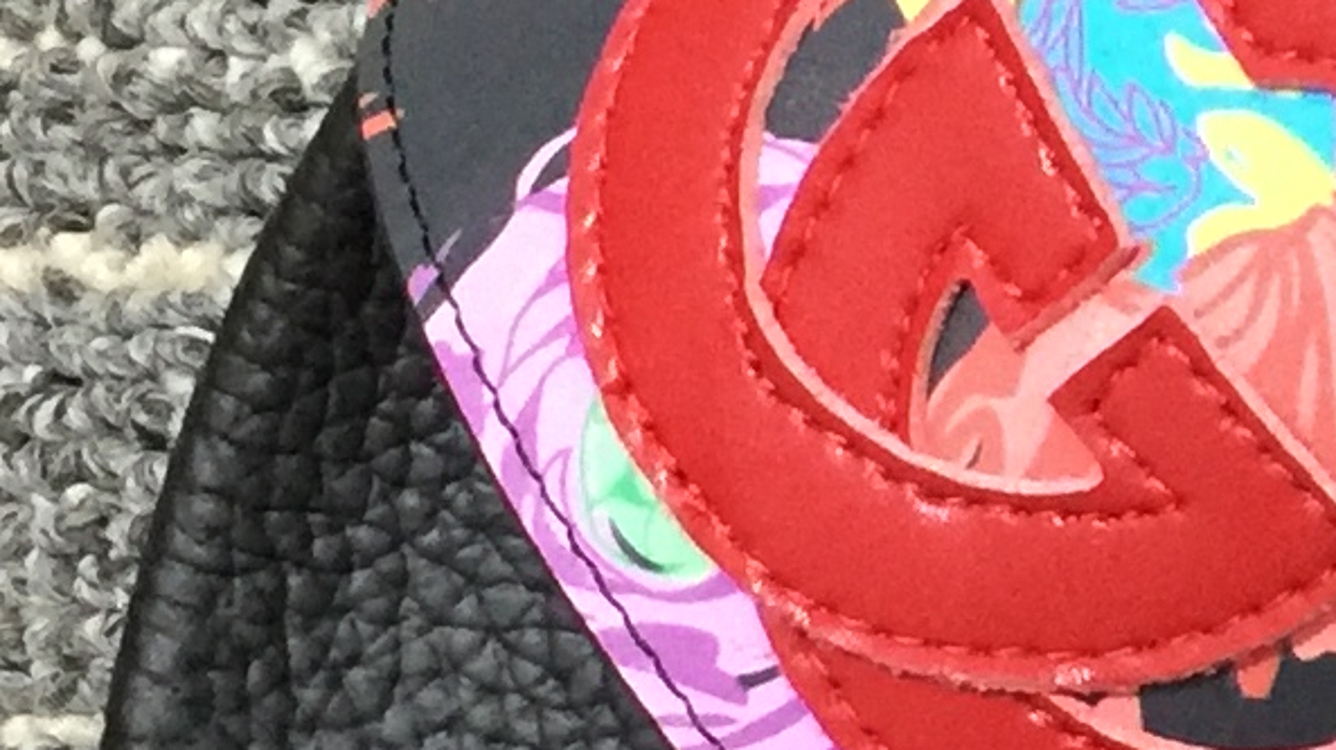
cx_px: 2501
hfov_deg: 11.4
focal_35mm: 174
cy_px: 486
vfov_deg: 7.0
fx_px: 6162
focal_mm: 4.15
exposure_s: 1/17
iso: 125
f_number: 2.2
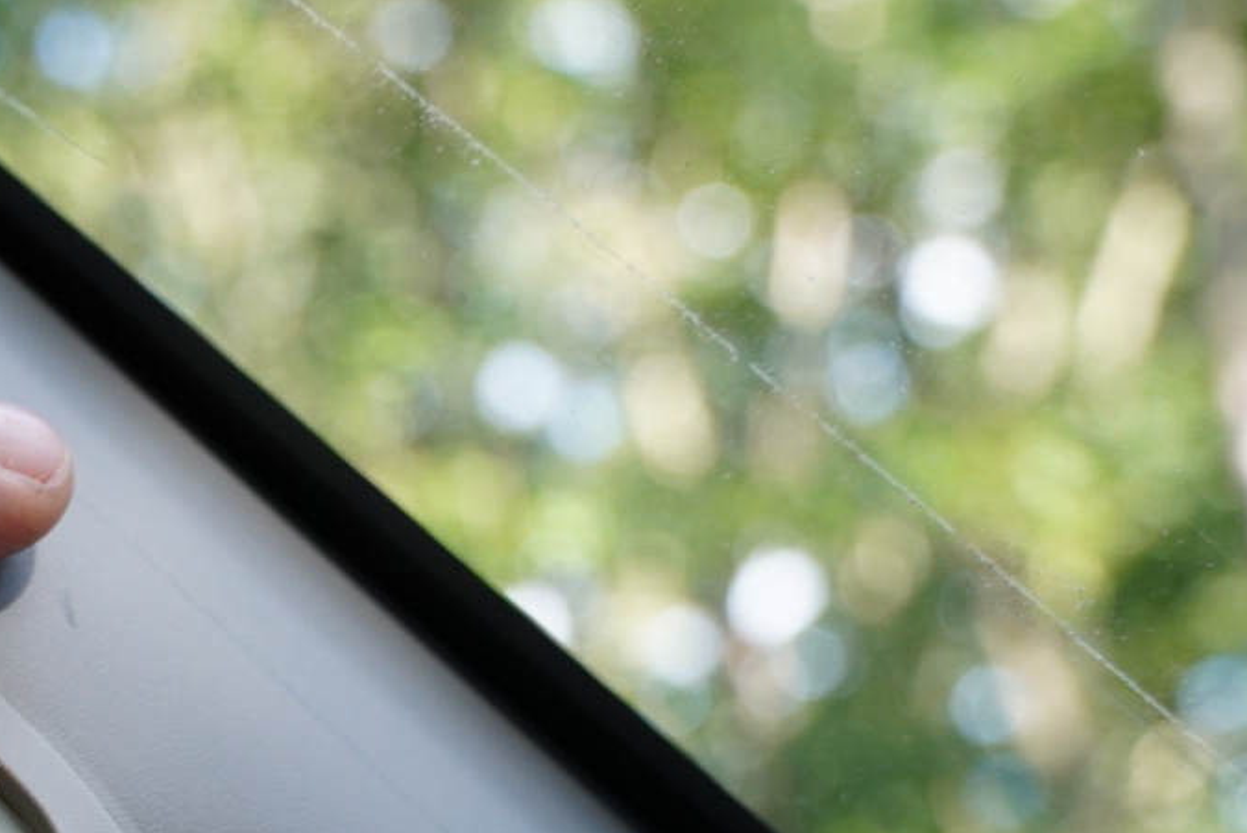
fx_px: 3986
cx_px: -201
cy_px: 949
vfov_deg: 11.7
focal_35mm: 115
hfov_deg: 17.1
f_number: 4.5
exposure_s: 1/160
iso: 640
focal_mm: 32
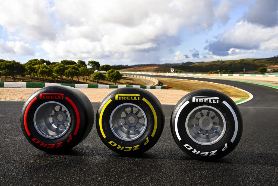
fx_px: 293
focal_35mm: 38
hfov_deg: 50.7
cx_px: 139
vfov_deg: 35.1
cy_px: 93
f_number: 5
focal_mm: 38
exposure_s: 1/320
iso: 50
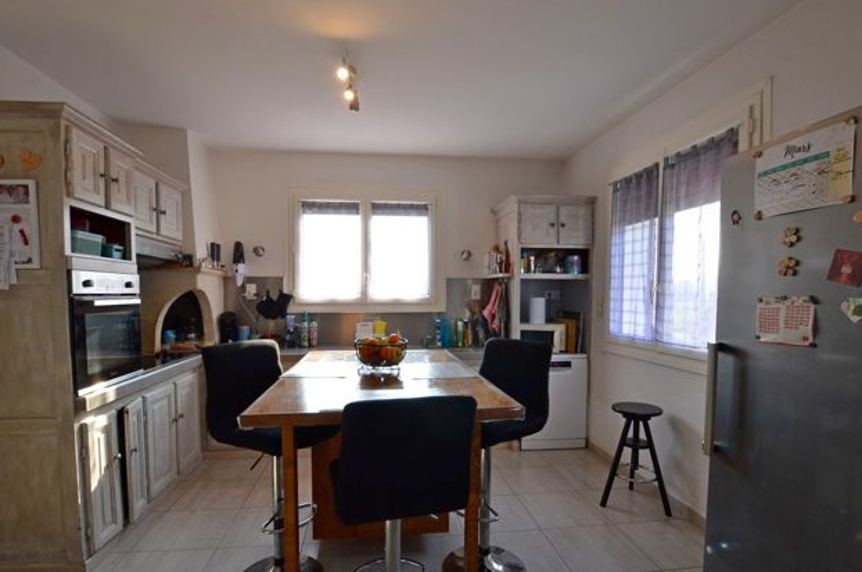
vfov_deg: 70.1
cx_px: 421
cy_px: 319
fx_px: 407
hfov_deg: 93.3
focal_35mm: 17
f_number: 5
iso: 400
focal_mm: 10
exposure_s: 1/100
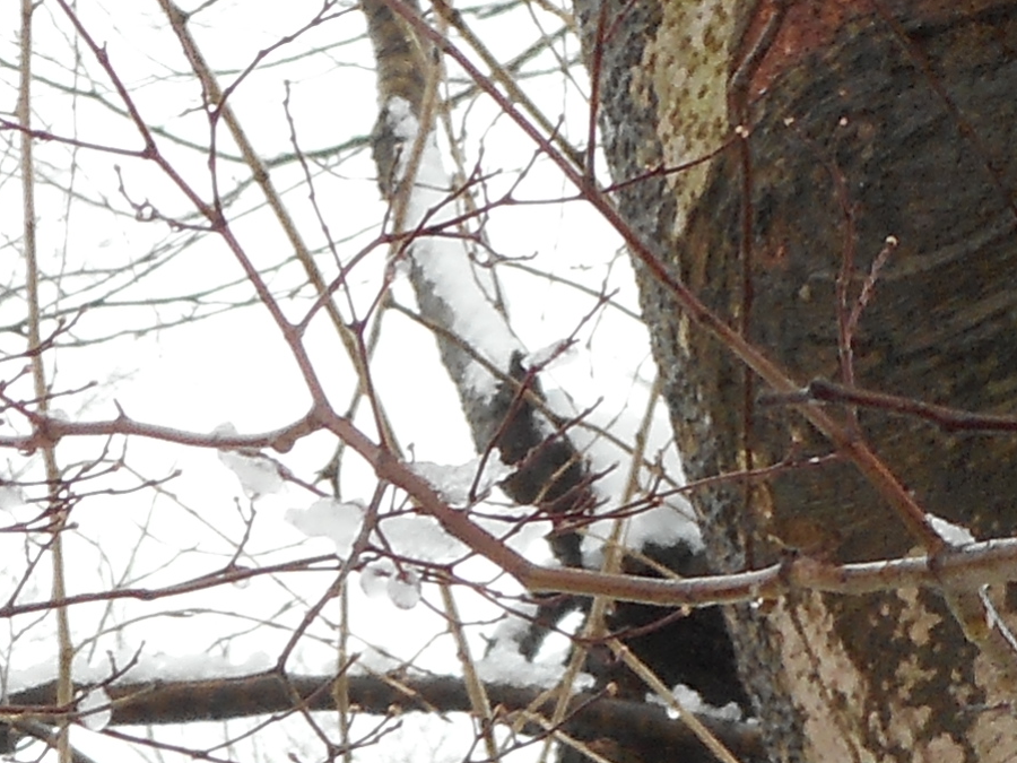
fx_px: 17158
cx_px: 2688
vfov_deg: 2.5
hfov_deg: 3.3
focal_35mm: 584
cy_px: 73
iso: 80
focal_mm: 18.2
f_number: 5.8
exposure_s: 1/60
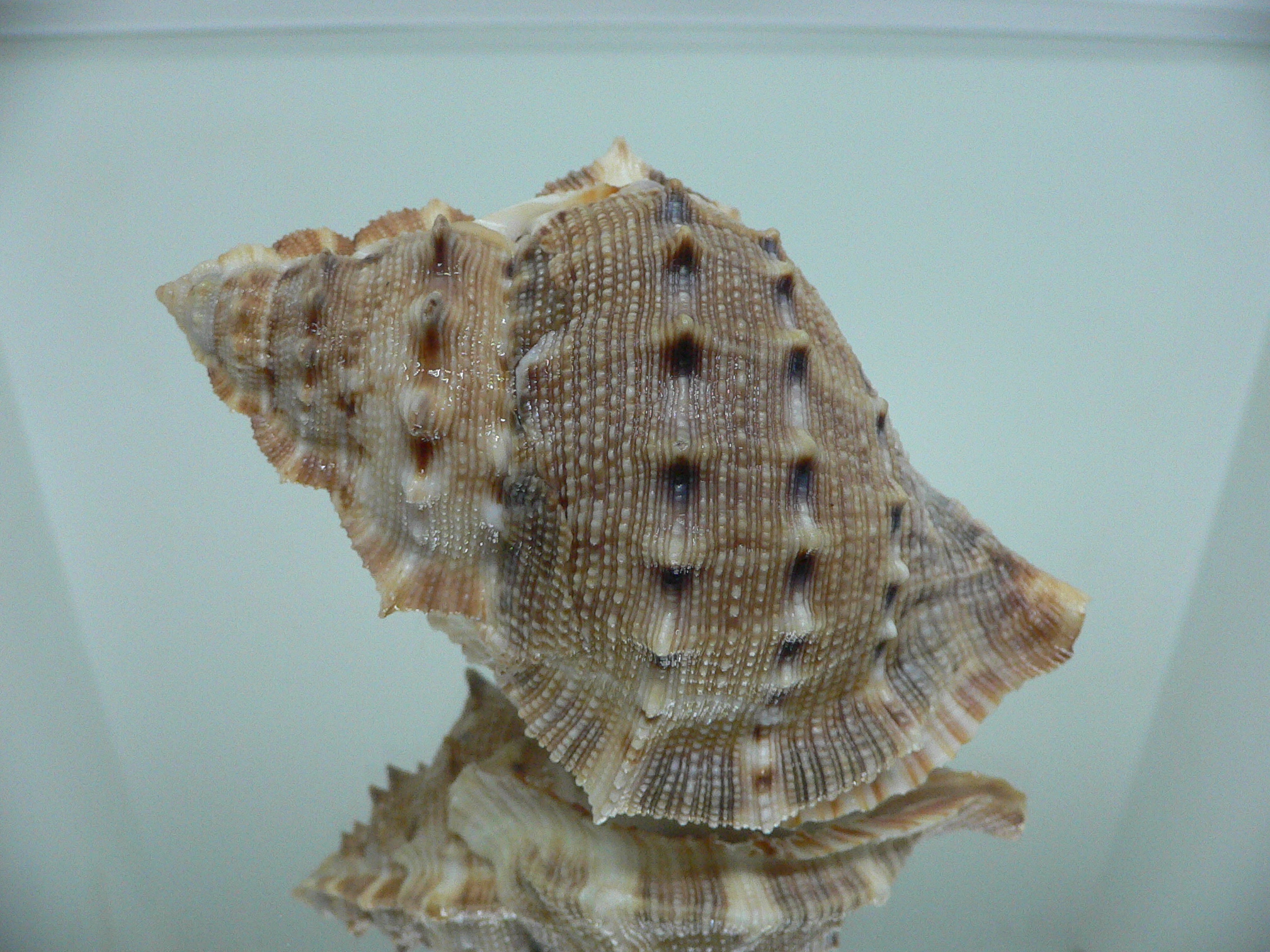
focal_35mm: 35
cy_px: 476
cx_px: 635
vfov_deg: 40.7
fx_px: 1284
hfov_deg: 52.6
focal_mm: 4.6
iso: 200
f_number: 2.8
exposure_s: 1/50
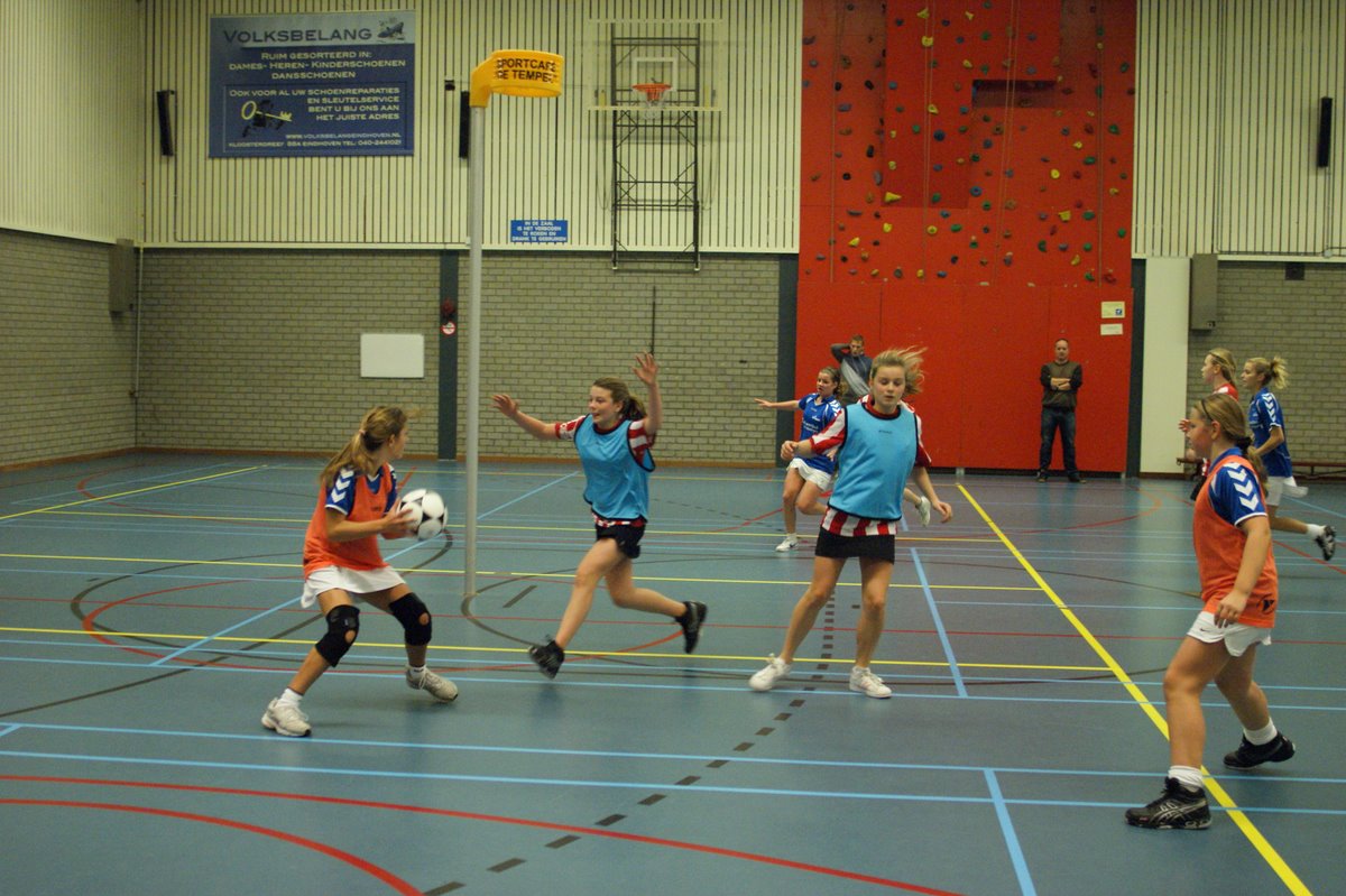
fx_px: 1570
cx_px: 673
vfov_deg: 31.9
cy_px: 448
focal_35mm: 42
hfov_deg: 46.4
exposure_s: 1/125
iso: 1600
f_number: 2.8
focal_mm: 28
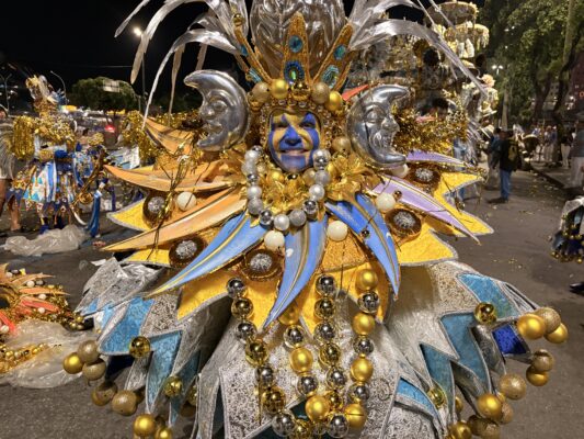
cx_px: 292
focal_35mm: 26
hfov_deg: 67.3
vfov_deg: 53.1
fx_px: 439
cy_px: 220
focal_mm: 5.96
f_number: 1.6
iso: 320
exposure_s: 1/60
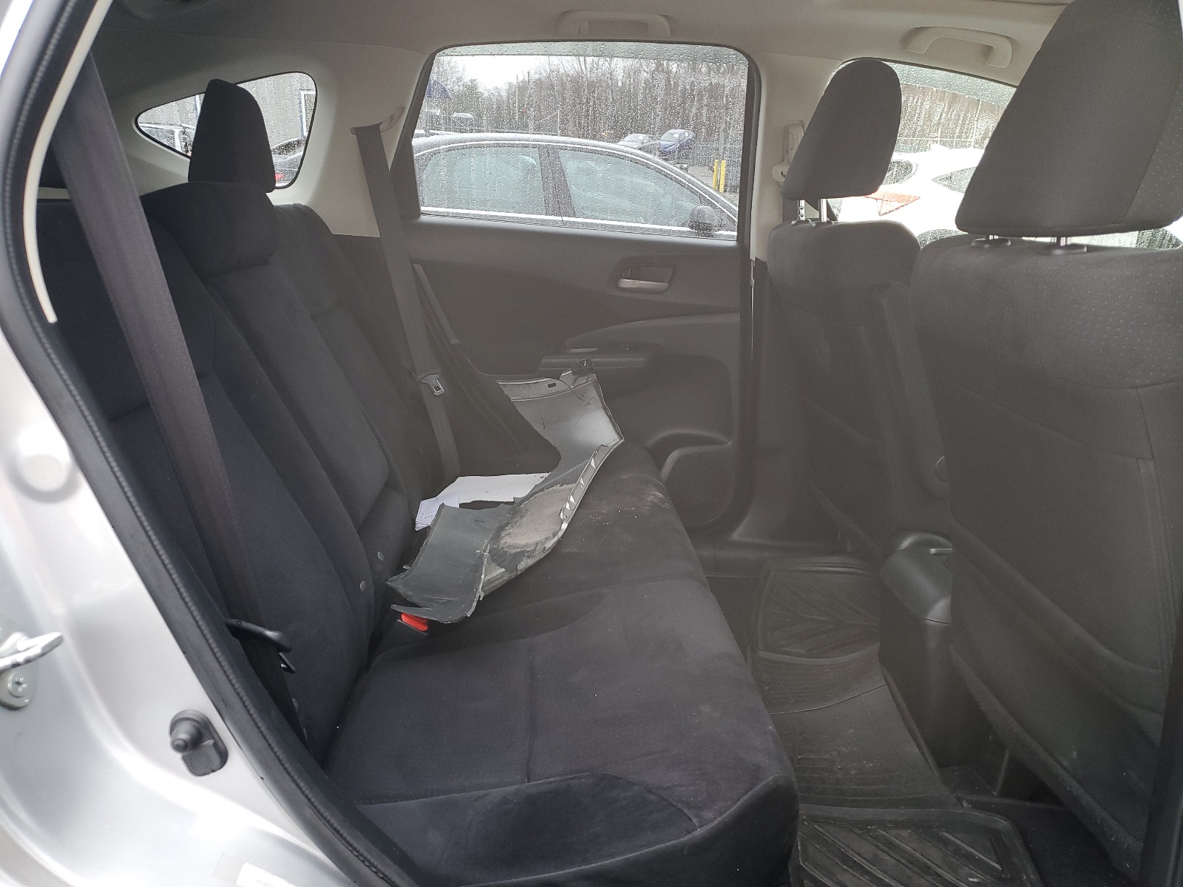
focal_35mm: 26
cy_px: 444
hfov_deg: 67.3
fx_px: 889
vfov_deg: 53.1
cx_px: 592
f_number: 1.5
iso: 81
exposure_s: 1/120
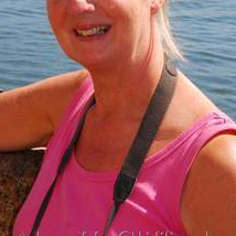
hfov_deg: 11.8
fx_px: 1129
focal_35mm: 146
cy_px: -118
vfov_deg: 11.4
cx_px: -18
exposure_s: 1/50
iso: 100
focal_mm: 35
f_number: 14
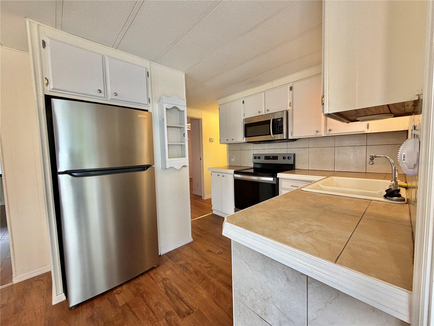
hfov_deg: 102.1
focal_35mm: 14
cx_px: 217
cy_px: 163
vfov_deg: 85.7
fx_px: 176
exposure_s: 1/60
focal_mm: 2.22
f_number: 2.2
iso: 200
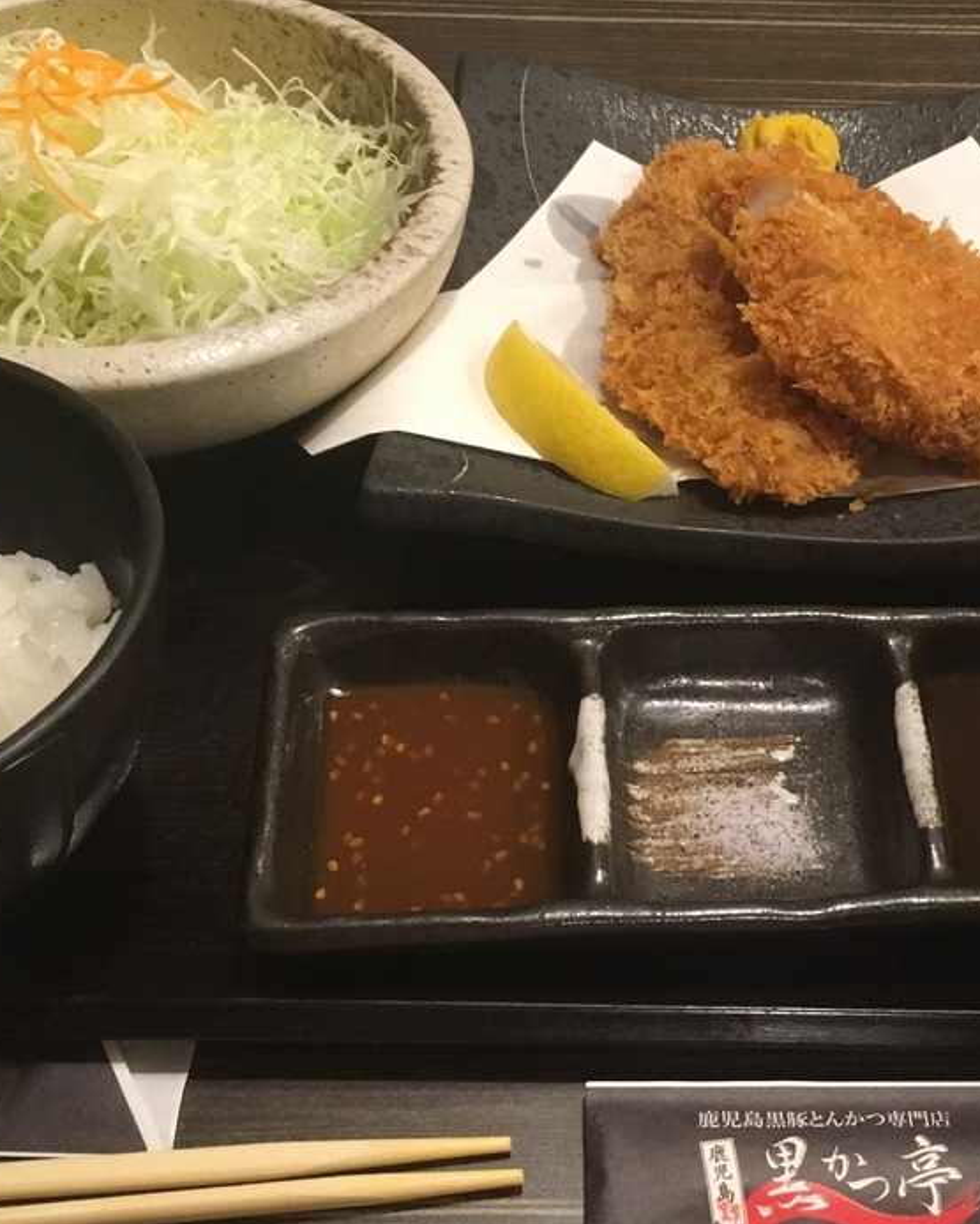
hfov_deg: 30.5
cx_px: 694
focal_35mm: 49
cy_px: 620
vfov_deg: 38.0
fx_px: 1775
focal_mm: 4.15
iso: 160
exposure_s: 1/30
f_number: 2.2
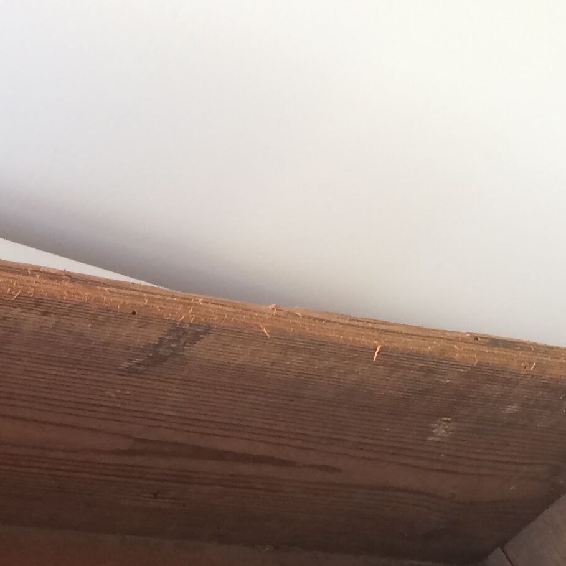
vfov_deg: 18.1
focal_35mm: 92
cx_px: -11
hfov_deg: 18.4
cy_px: 633
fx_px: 1702
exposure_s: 1/33
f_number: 2.2
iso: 32
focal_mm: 4.15
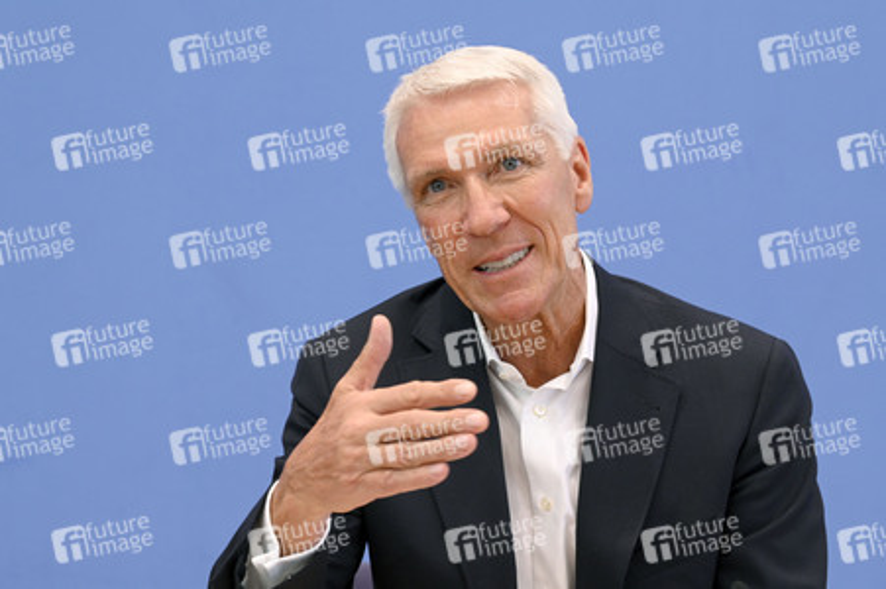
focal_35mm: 110
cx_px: 443
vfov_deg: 12.4
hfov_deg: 18.6
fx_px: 2705
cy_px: 294
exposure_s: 1/400
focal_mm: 110
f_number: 6.3
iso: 3200
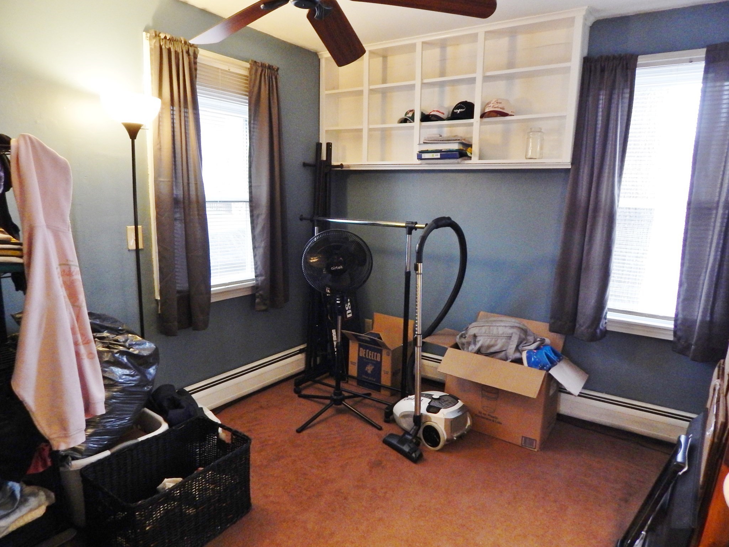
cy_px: 274
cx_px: 364
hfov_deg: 73.9
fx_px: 484
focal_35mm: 23
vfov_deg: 58.9
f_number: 3
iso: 400
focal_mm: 4
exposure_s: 1/25
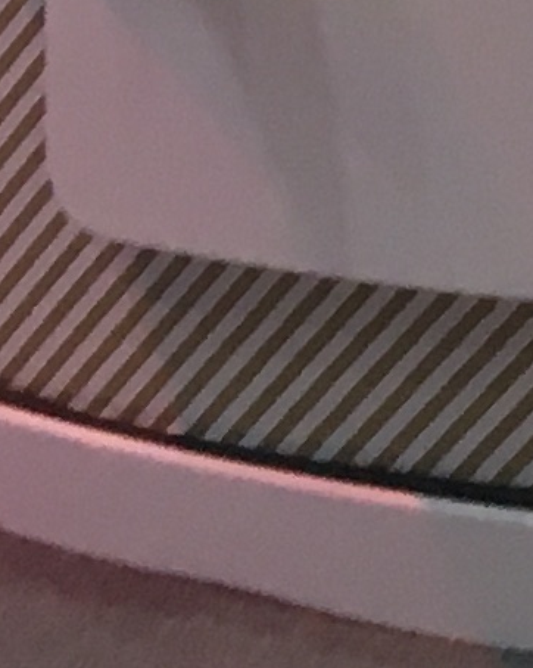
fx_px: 4972
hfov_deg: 5.6
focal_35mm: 252
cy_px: -1556
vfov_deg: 6.7
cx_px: 1811
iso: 80
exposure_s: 1/33
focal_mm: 4.15
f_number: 2.2
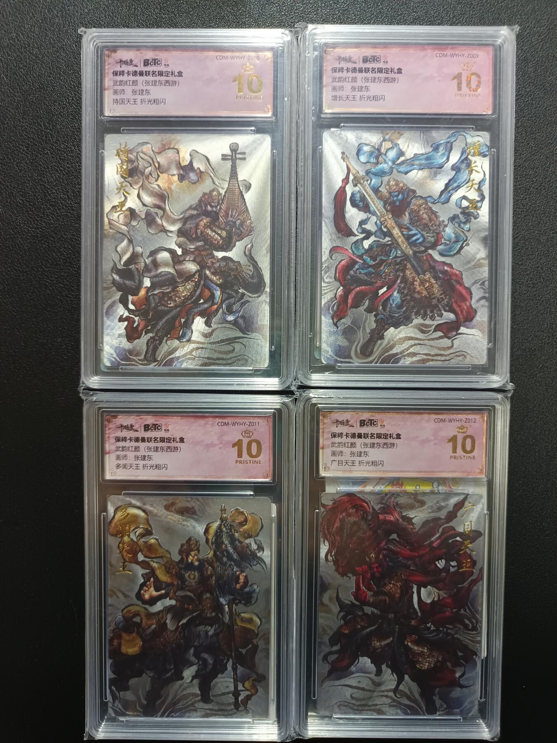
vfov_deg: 71.6
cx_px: 278
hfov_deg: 56.8
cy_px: 372
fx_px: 515
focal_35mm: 24
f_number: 1.7
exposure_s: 1/33.3
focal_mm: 5.31
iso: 1081
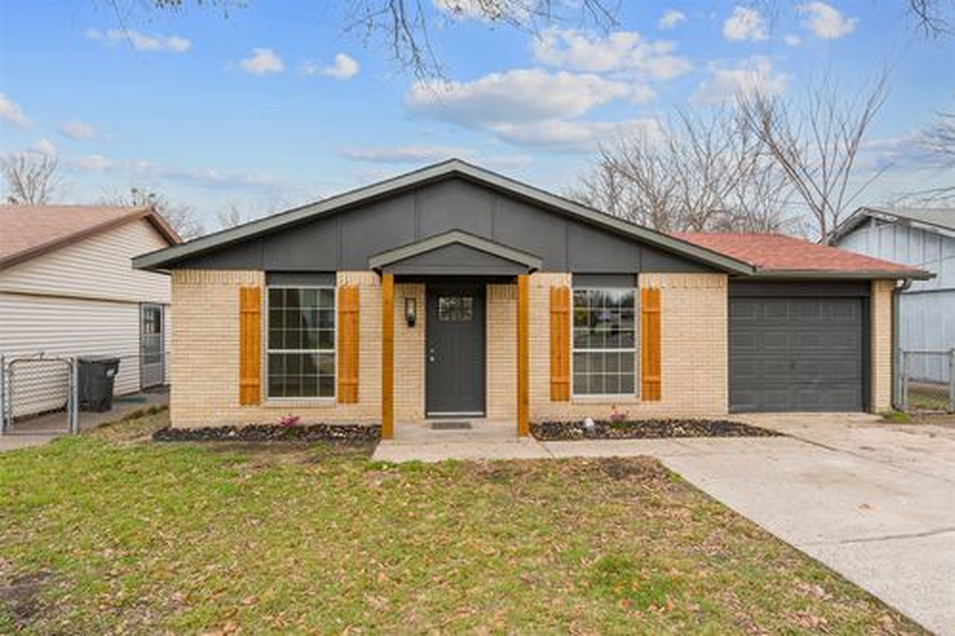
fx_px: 530
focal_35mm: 20
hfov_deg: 84.0
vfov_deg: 61.9
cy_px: 318
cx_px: 478
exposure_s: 1/50
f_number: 9
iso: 100
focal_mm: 20
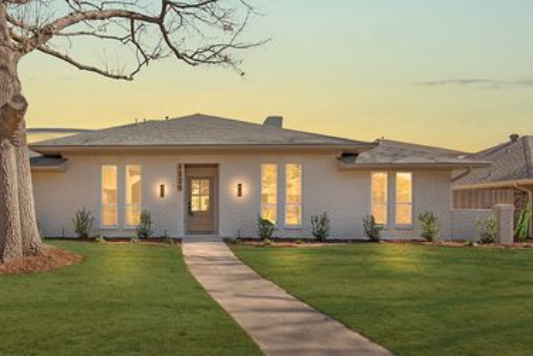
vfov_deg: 61.6
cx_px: 182
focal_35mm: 20
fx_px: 296
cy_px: 208
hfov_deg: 81.4
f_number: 11
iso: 100
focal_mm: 10
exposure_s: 1/100
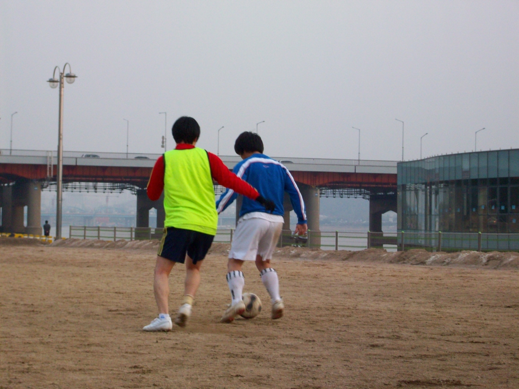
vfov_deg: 14.5
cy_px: 194
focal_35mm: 102
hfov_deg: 19.3
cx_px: 260
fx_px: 1529
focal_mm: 17.1
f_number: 5.1
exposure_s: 1/110
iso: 160
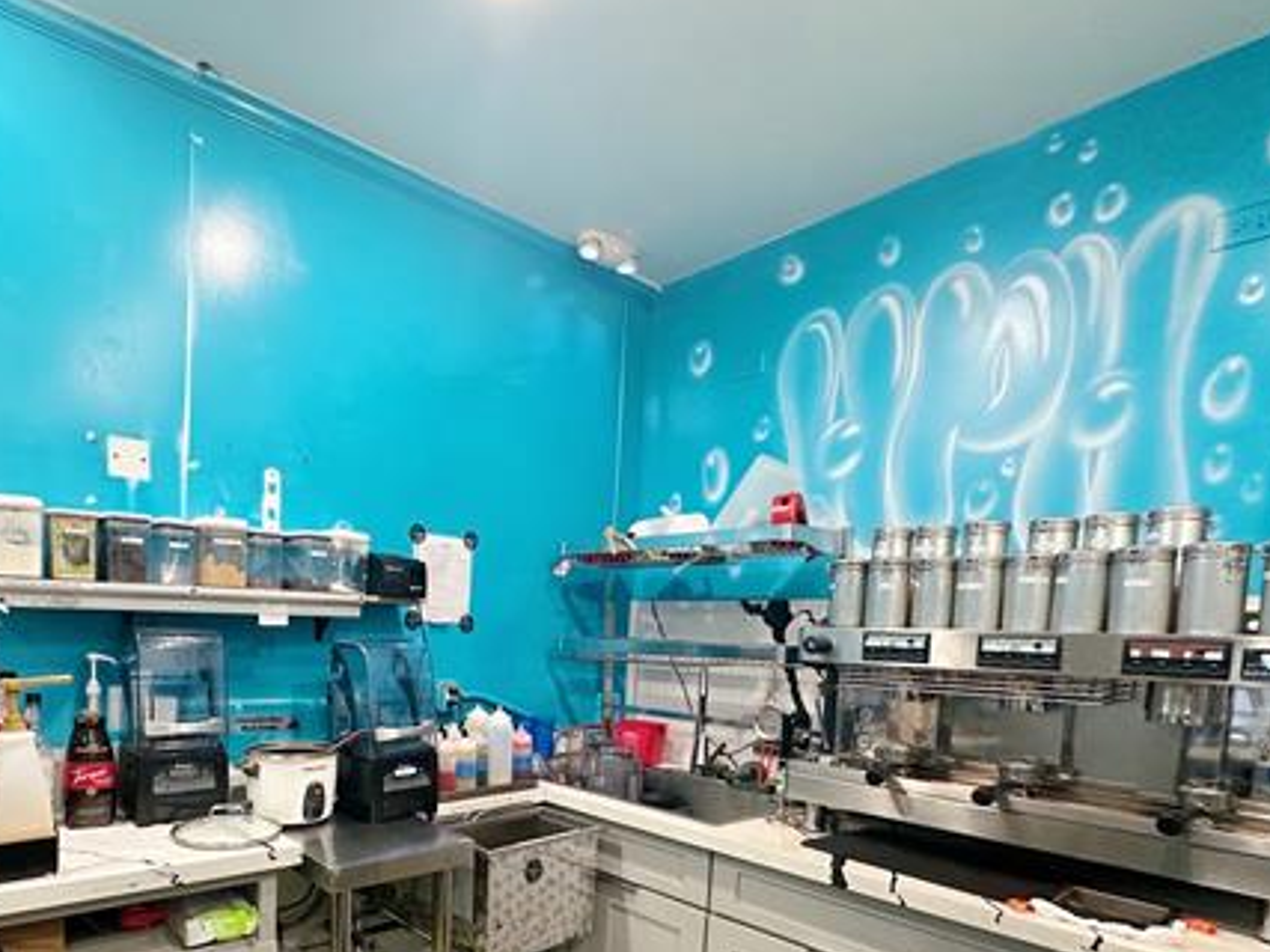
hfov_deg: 77.2
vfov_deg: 60.8
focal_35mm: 21
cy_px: 681
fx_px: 770
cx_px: 455
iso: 400
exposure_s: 1/60
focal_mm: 2.22
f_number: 2.2
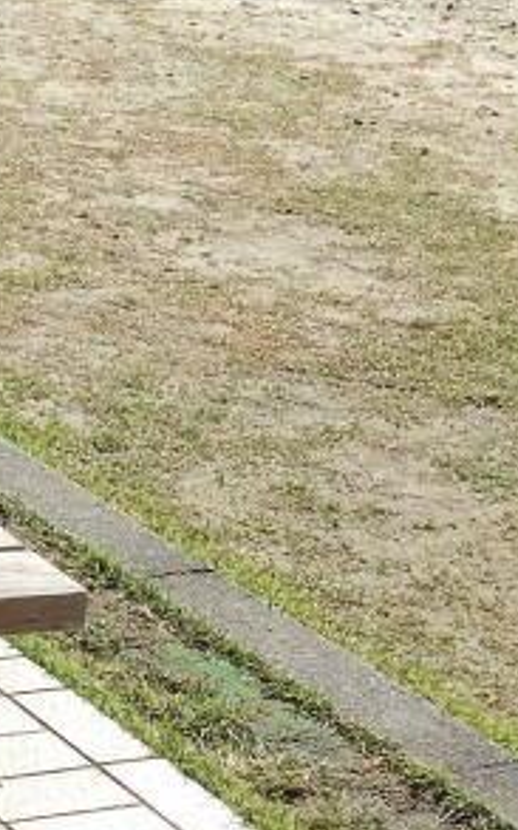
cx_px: -754
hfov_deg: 10.1
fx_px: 2531
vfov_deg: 18.5
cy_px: 244
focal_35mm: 112
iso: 25
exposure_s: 1/1261
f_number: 2.2
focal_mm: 4.15
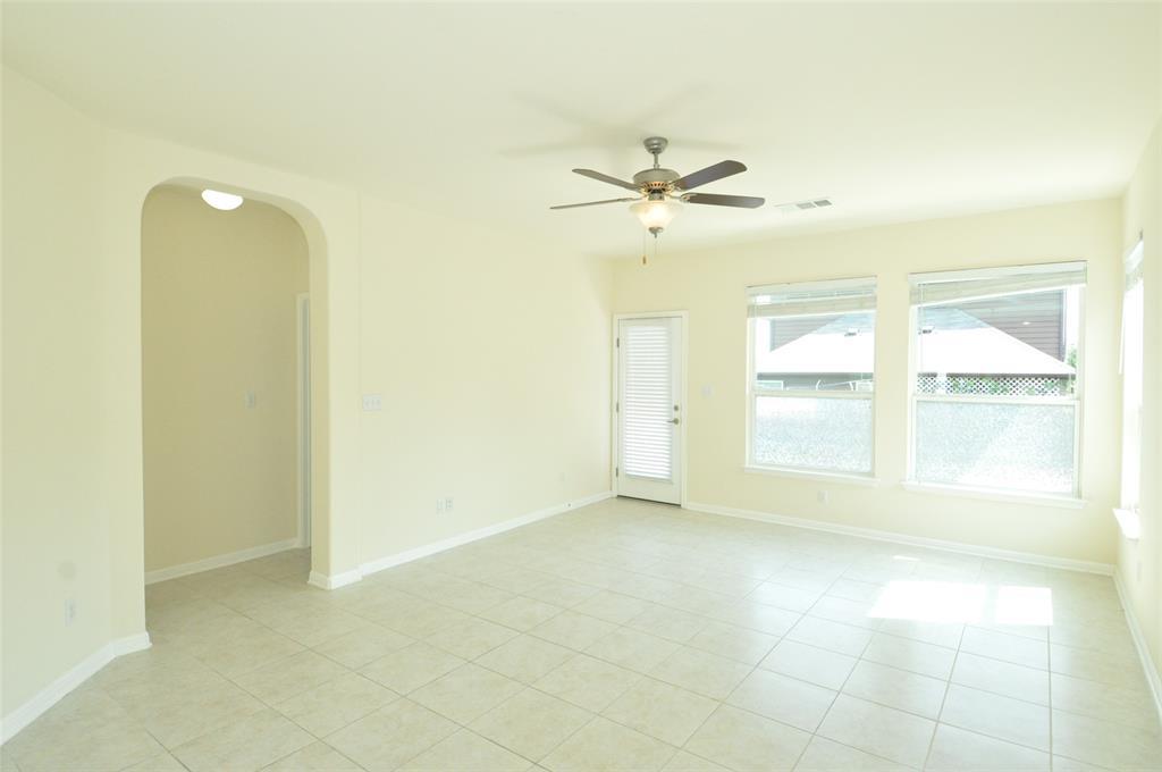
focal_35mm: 18
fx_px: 580
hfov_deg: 90.1
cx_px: 581
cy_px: 386
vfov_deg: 67.2
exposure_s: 1/200
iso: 2000
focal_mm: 12
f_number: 7.1
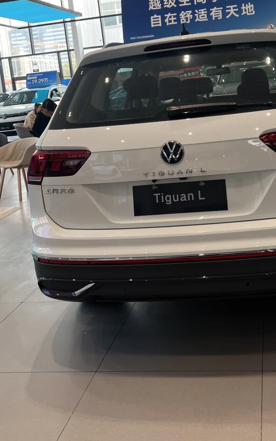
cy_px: 130
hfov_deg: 30.4
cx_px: 180
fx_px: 505
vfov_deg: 46.1
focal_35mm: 42
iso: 32
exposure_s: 1/117
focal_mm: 5.7
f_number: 1.5
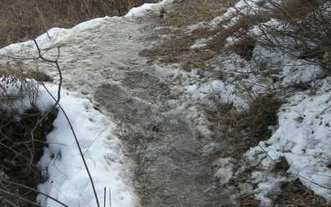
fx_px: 658
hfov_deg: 28.2
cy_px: 64
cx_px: 144
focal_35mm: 73
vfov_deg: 17.8
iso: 50
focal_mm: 5.7
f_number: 2.8
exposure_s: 1/203
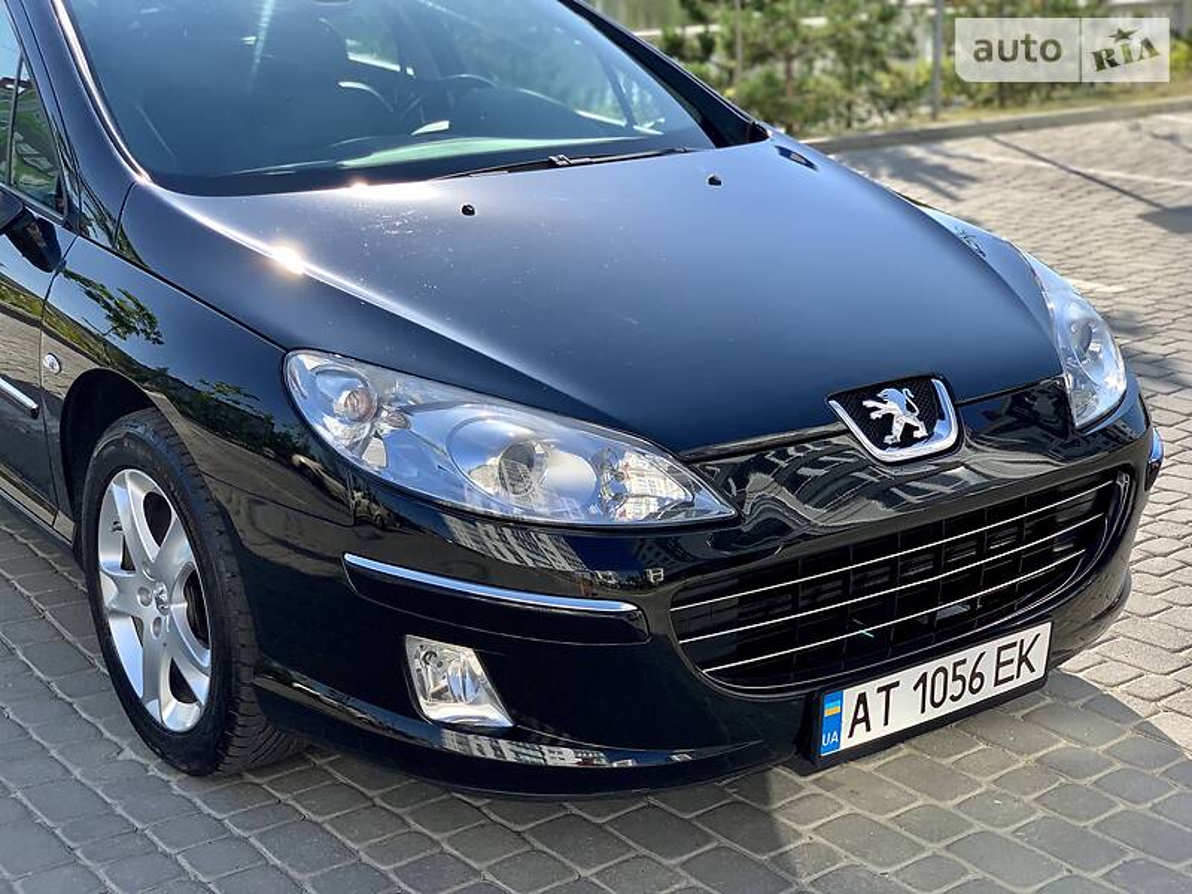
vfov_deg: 28.0
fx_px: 1791
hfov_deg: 36.8
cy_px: 447
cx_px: 596
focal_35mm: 52
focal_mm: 6
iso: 16
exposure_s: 1/841
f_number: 2.4
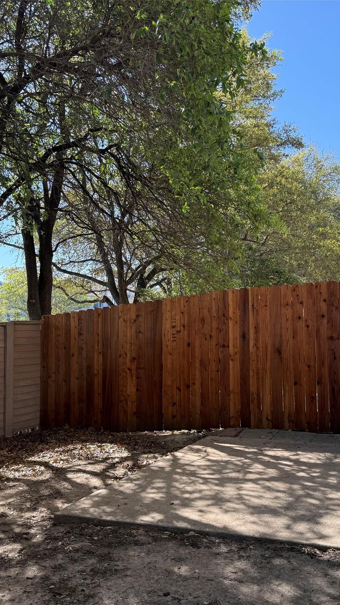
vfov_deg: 56.6
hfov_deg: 33.7
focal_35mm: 35
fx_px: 561
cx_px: 189
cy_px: 303
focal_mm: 6.76
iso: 100
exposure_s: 1/1075
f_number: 1.78
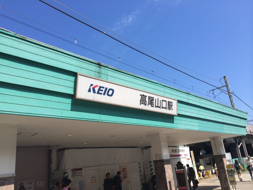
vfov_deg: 46.8
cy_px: 95
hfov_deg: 60.0
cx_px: 126
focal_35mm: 30
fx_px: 219
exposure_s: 1/2160
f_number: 2.2
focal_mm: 4.12
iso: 32
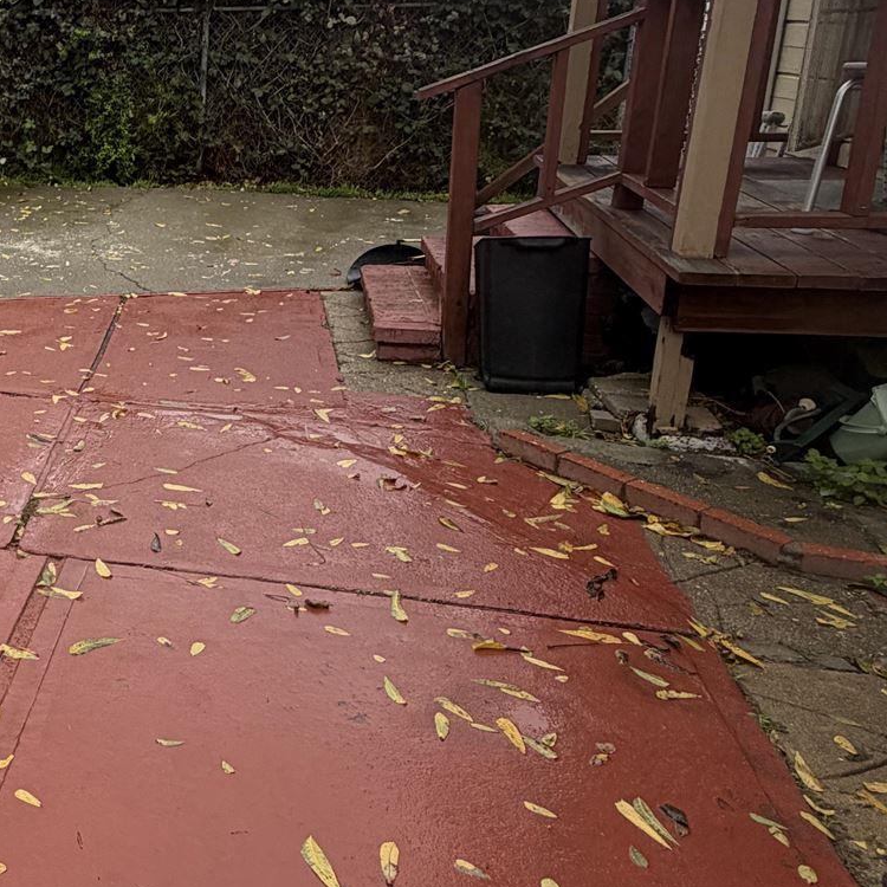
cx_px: -78
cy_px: 297
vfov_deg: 43.3
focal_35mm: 38
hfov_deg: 37.2
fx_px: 1102
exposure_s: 1/344
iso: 50
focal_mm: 2.22
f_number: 2.2
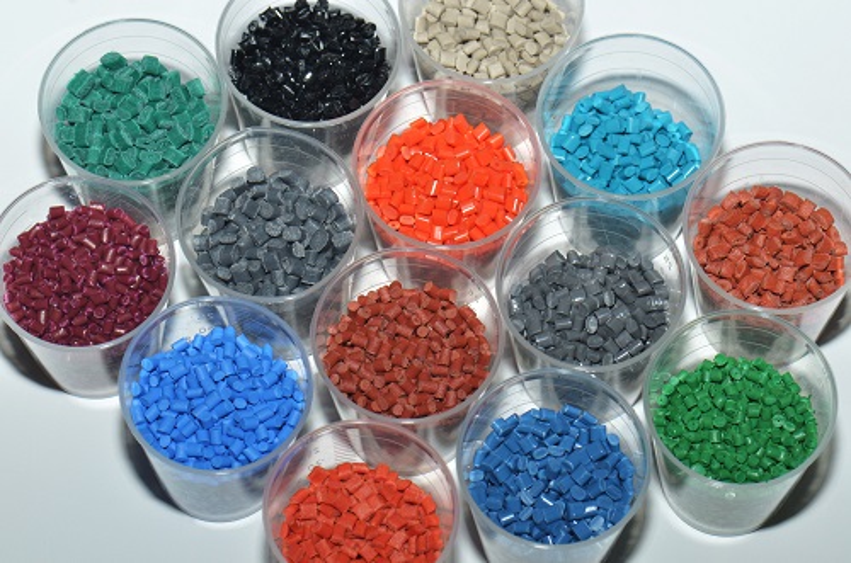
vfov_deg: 8.7
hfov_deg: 13.1
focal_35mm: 158
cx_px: 426
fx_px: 3715
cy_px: 282
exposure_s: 1/60
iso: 100
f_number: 13
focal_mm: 105
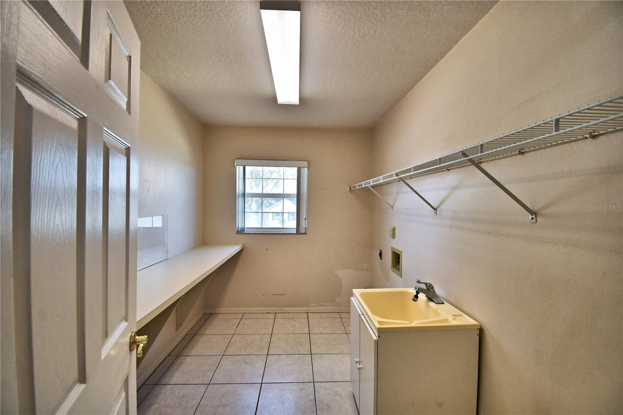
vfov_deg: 77.3
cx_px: 312
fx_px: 260
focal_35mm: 15
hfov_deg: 100.4
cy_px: 208
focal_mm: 10
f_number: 4.5
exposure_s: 1/80
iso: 400
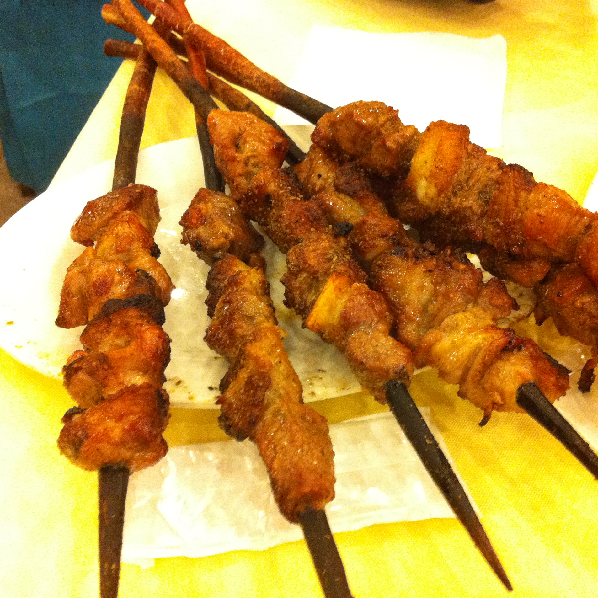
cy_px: 298
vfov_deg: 40.0
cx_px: 326
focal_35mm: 42
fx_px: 821
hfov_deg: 40.0
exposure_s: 1/15
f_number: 2.8
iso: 640
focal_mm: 3.85
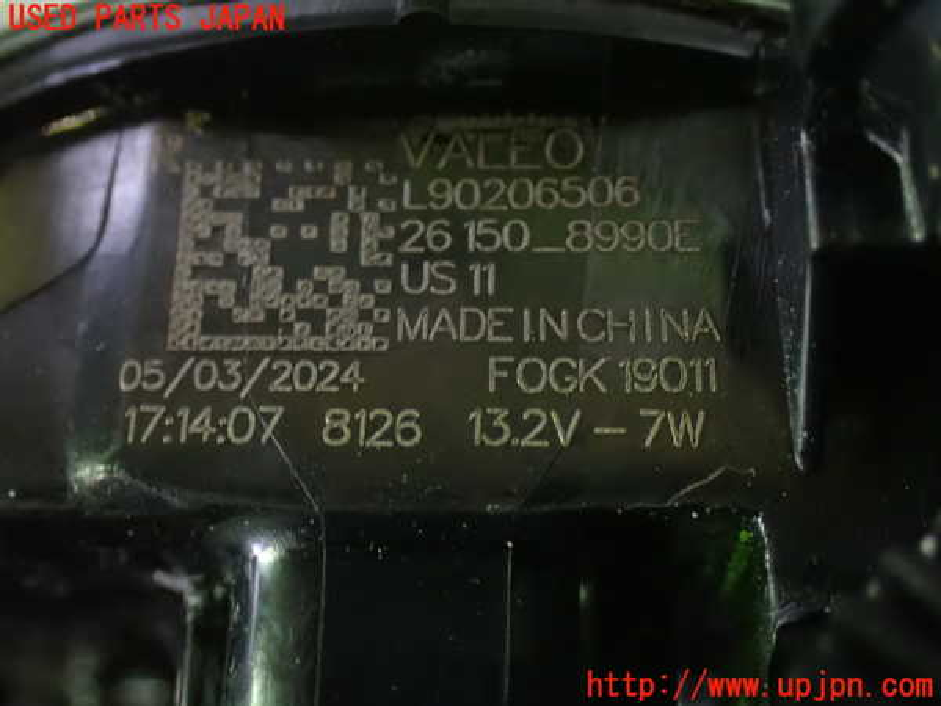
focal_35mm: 50
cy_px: 353
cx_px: 470
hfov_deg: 38.2
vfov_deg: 29.1
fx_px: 1359
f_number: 3.2
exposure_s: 1/8
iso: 1600
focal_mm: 9.01
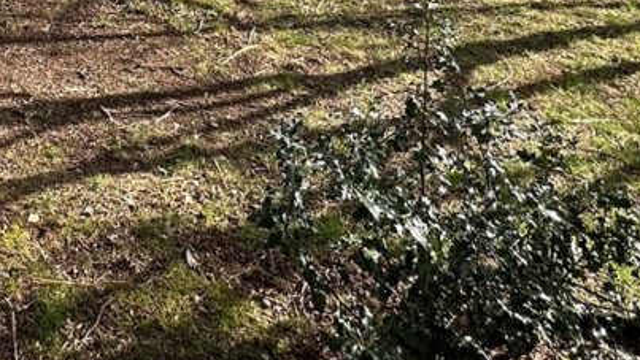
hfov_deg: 35.6
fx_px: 900
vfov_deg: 18.2
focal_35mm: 53
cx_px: 6
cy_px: -274
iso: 40
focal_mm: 2.22
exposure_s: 1/447
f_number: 2.2
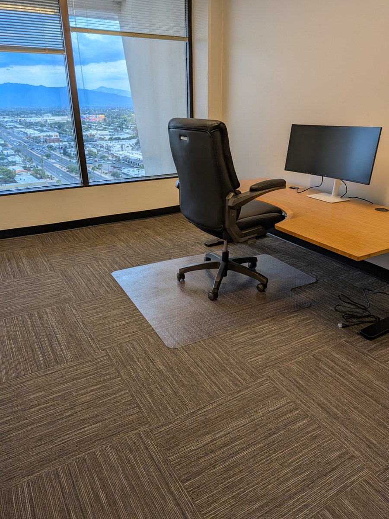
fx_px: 360
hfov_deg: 56.8
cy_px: 260
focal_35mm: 24
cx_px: 194
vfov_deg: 71.6
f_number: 1.7
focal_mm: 4.53
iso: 29
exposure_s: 1/100
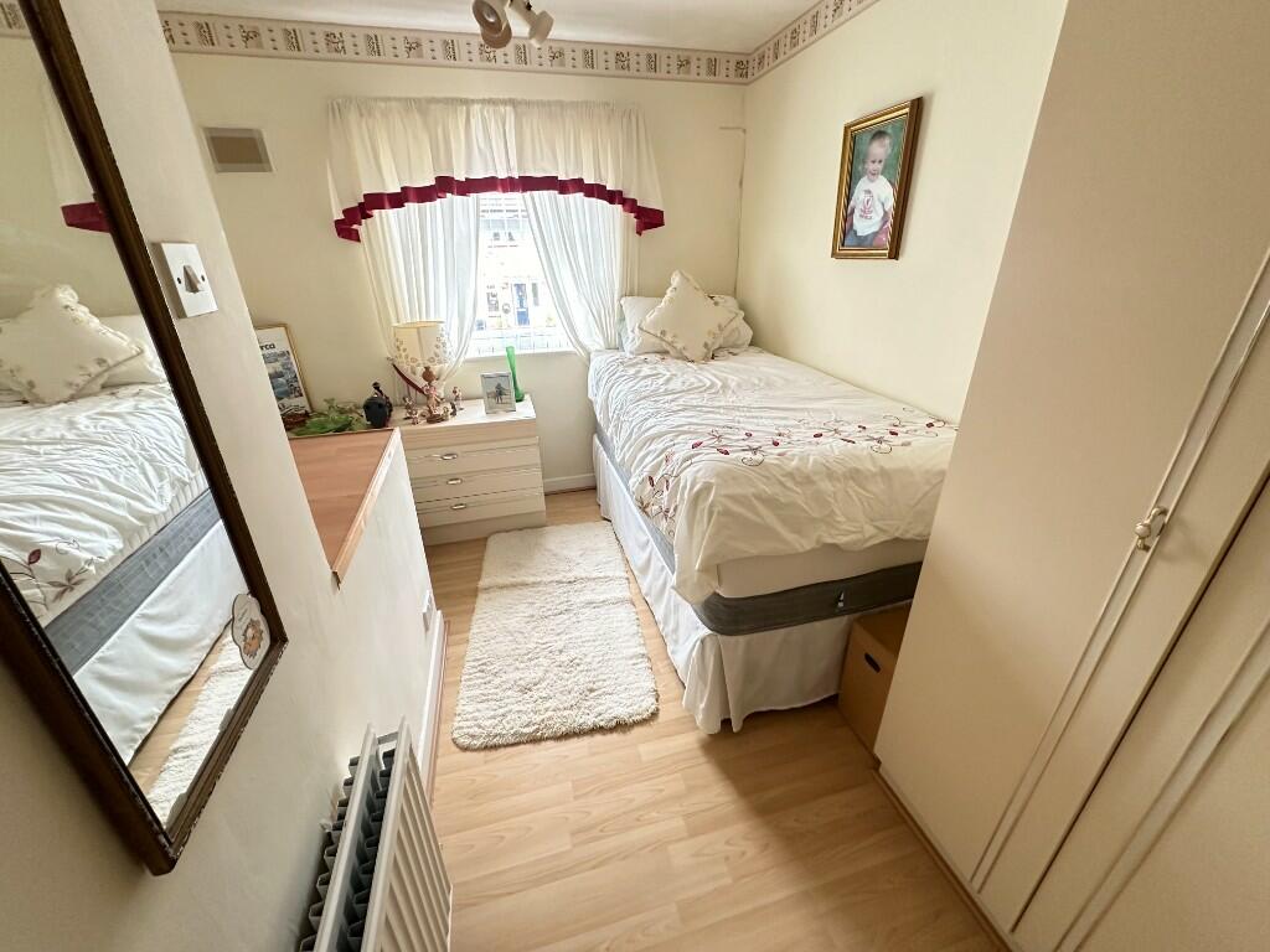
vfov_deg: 85.7
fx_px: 514
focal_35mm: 14
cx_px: 635
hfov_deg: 102.1
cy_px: 476
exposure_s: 1/90
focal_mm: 2.22
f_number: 2.2
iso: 320
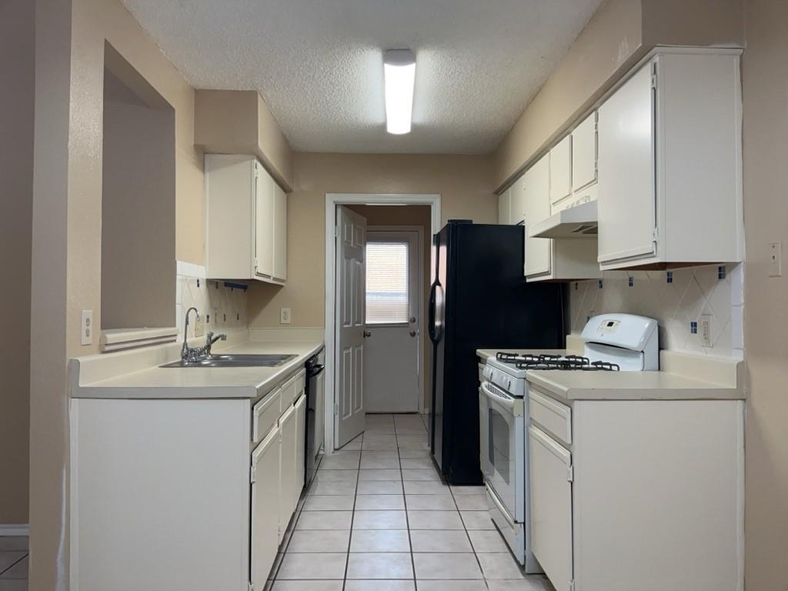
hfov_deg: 65.3
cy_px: 296
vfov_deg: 51.4
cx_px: 394
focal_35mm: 27
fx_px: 615
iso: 40
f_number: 1.8
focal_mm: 3
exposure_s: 1/60
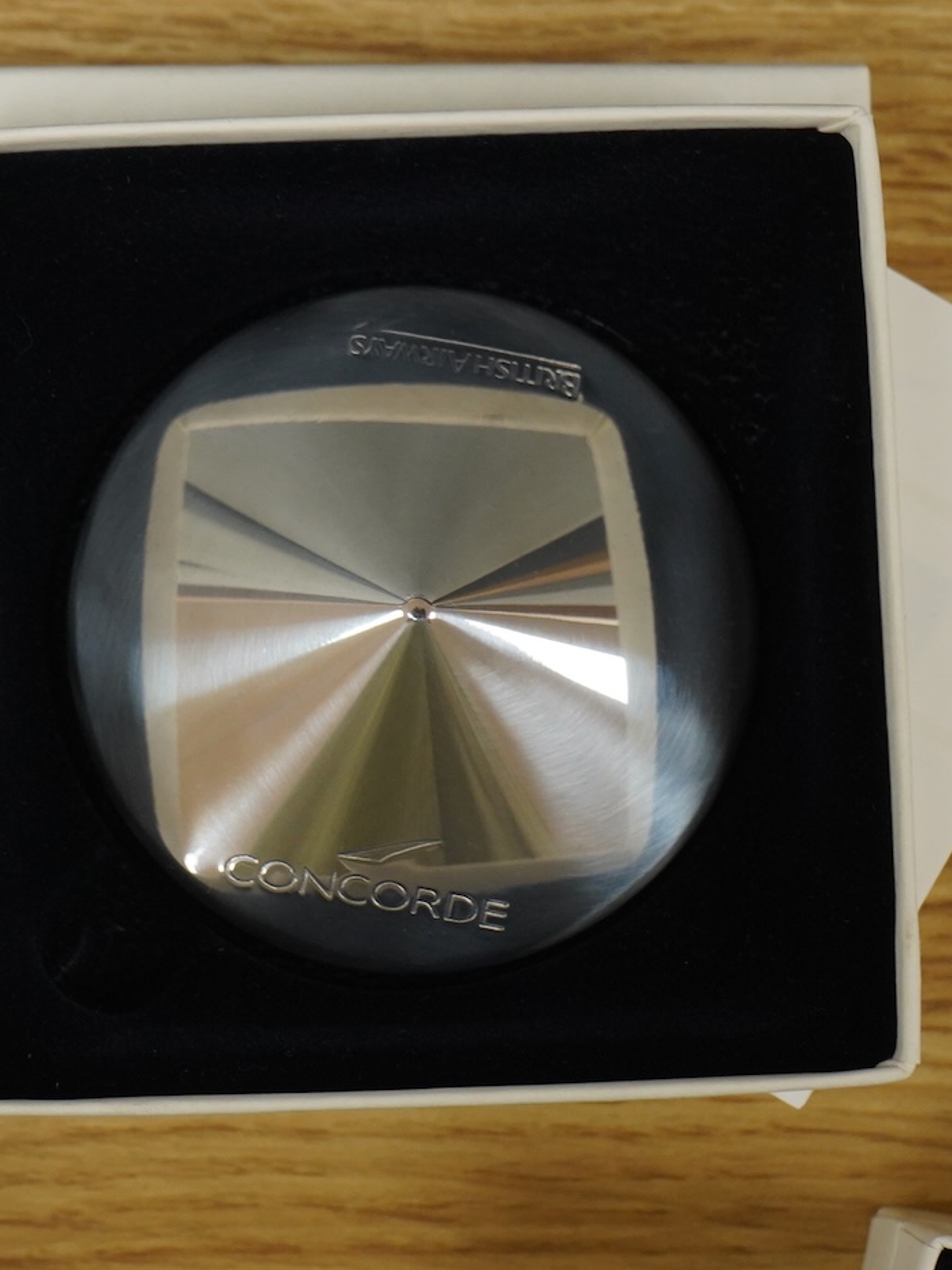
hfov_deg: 11.9
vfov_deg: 15.8
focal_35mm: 125
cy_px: 647
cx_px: 481
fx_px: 4583
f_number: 9
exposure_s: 1/100
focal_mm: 70
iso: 2500
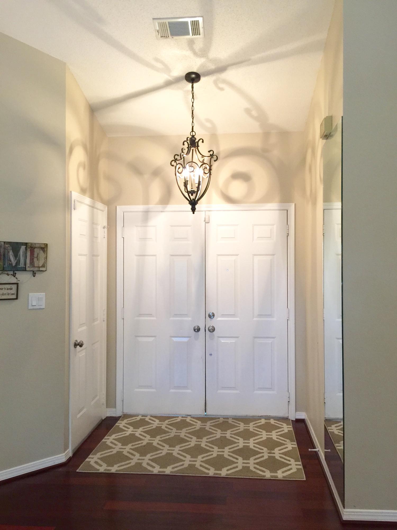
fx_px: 443
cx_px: 198
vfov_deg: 61.7
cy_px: 265
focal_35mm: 29
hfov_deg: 48.2
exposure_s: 1/15
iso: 80
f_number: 2.2
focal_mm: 4.15
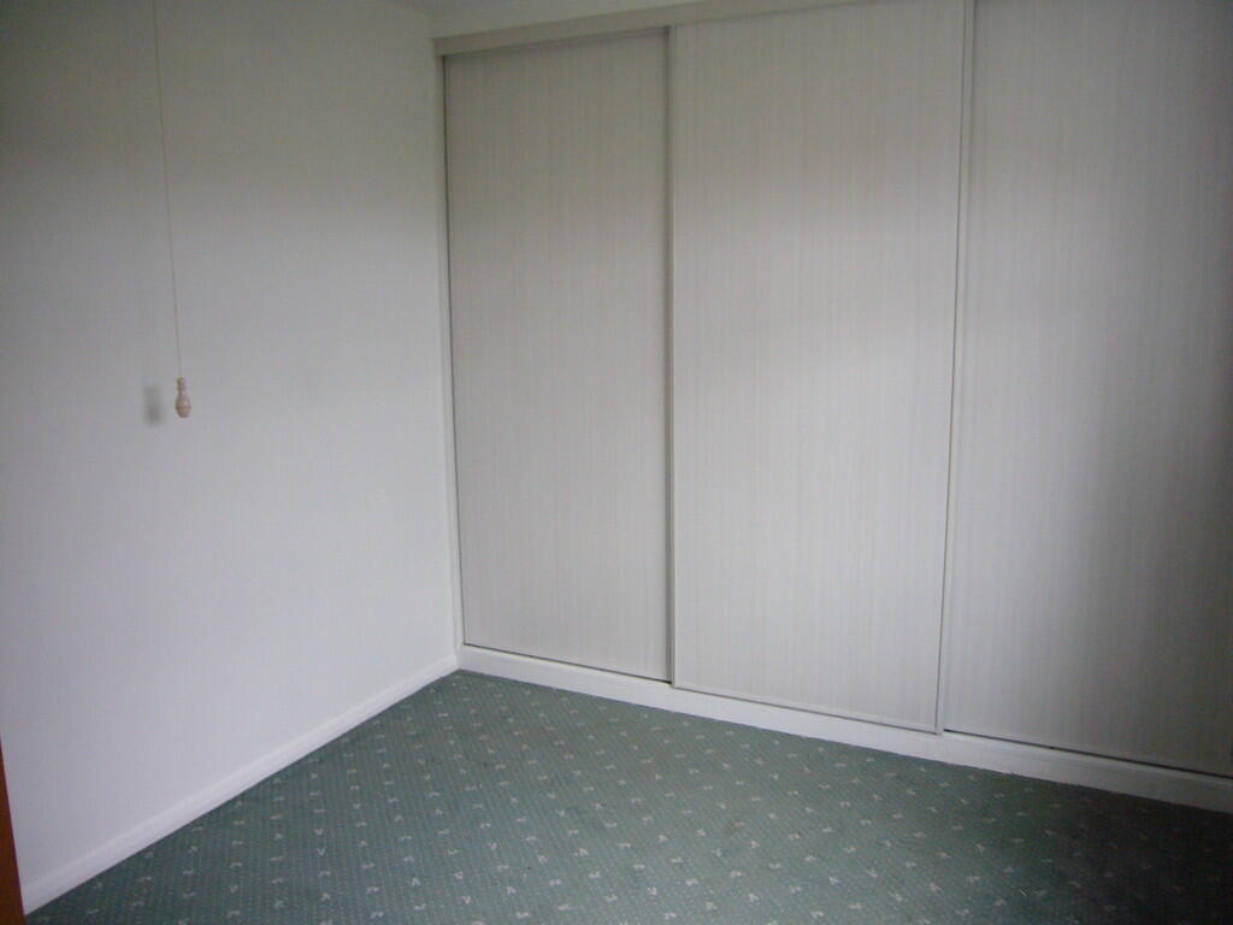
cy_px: 462
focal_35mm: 28
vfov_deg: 49.7
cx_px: 616
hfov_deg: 63.4
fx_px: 997
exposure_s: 1/30
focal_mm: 4.6
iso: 160
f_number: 2.8
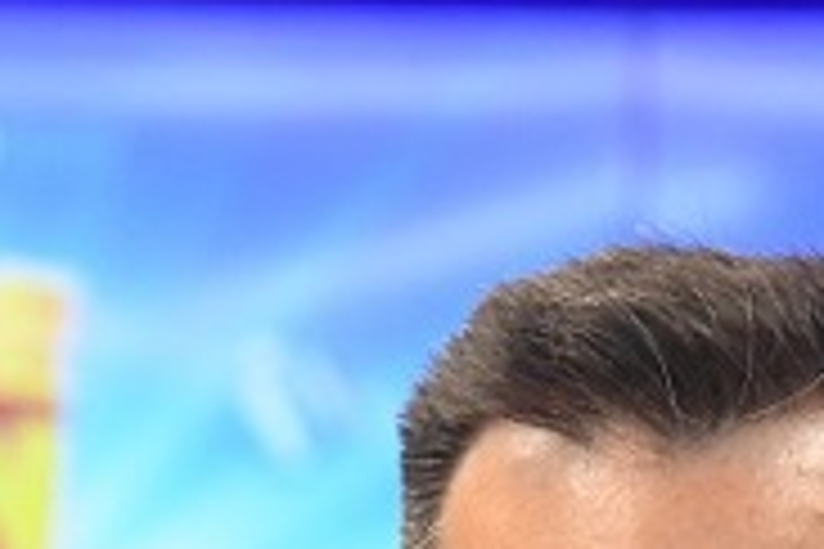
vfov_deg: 3.3
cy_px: 1199
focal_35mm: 419
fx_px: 9590
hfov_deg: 4.9
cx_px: 792
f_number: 5
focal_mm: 85
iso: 3200
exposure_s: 1/400
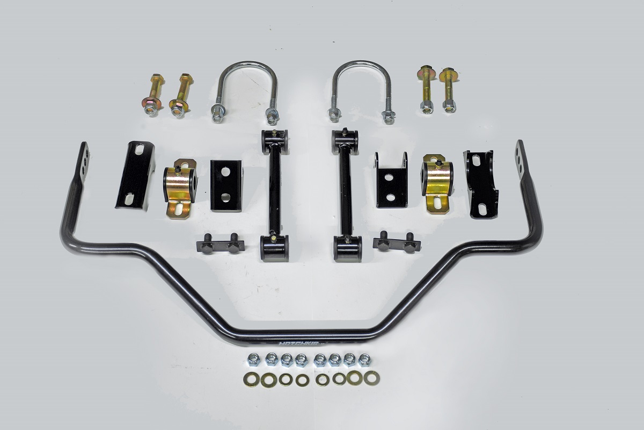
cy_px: 215
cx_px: 322
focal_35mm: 57
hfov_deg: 35.1
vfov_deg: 23.8
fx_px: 1020
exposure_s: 1/30
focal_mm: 38
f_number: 4.2
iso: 100
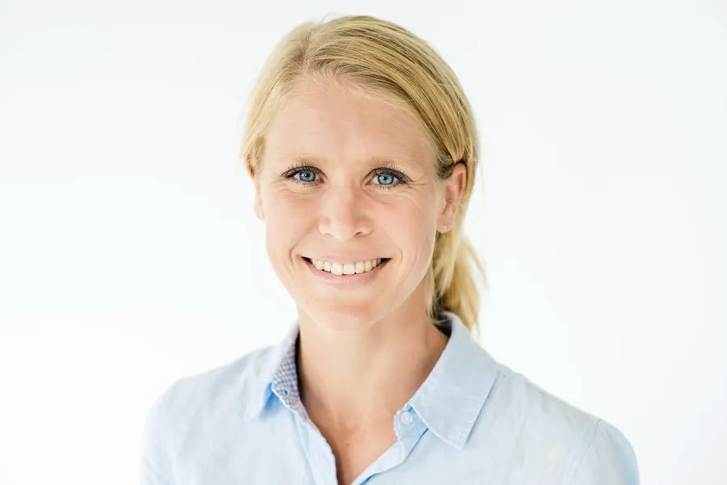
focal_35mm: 85
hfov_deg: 23.9
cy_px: 242
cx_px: 364
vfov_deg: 16.1
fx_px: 1716
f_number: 3.5
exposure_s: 1/500
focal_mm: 85
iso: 320
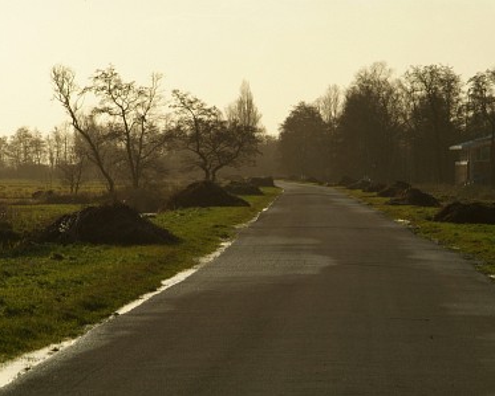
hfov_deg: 8.4
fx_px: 3372
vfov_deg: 6.7
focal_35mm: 230
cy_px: 198
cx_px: 200
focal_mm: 135
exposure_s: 1/500
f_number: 16
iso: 400
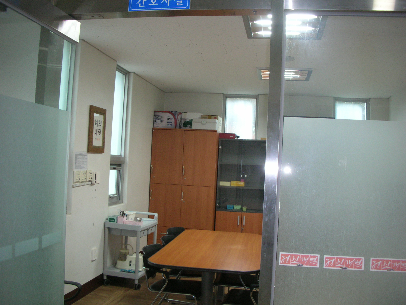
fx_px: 411
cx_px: 203
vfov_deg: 40.7
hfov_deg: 52.6
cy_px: 152
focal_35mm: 35
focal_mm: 5.8
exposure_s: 1/30
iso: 148
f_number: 3
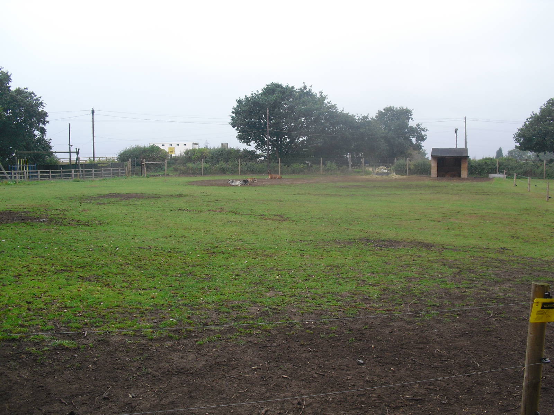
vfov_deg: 39.7
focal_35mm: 36
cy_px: 208
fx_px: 576
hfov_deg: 51.4
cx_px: 277
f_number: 3.1
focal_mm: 6.3
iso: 100
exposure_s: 1/400
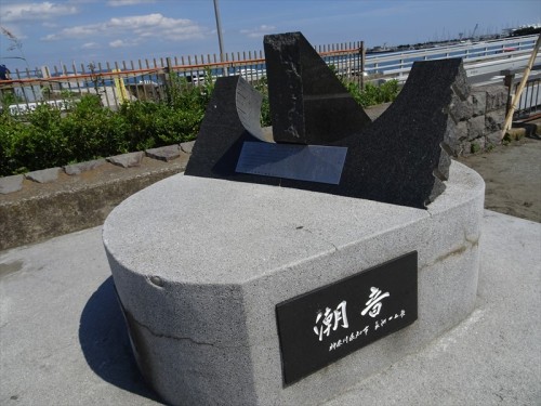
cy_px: 203
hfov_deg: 71.6
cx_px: 270
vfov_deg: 56.8
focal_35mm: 24
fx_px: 375
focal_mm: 4.1
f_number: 3.5
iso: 80
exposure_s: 1/1600
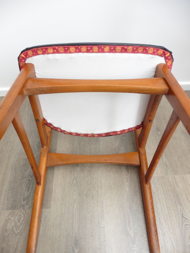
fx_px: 176
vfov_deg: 71.6
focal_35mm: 24
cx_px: 95
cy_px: 126
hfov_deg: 56.8
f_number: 3.3
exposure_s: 1/60
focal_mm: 4.3
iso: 125
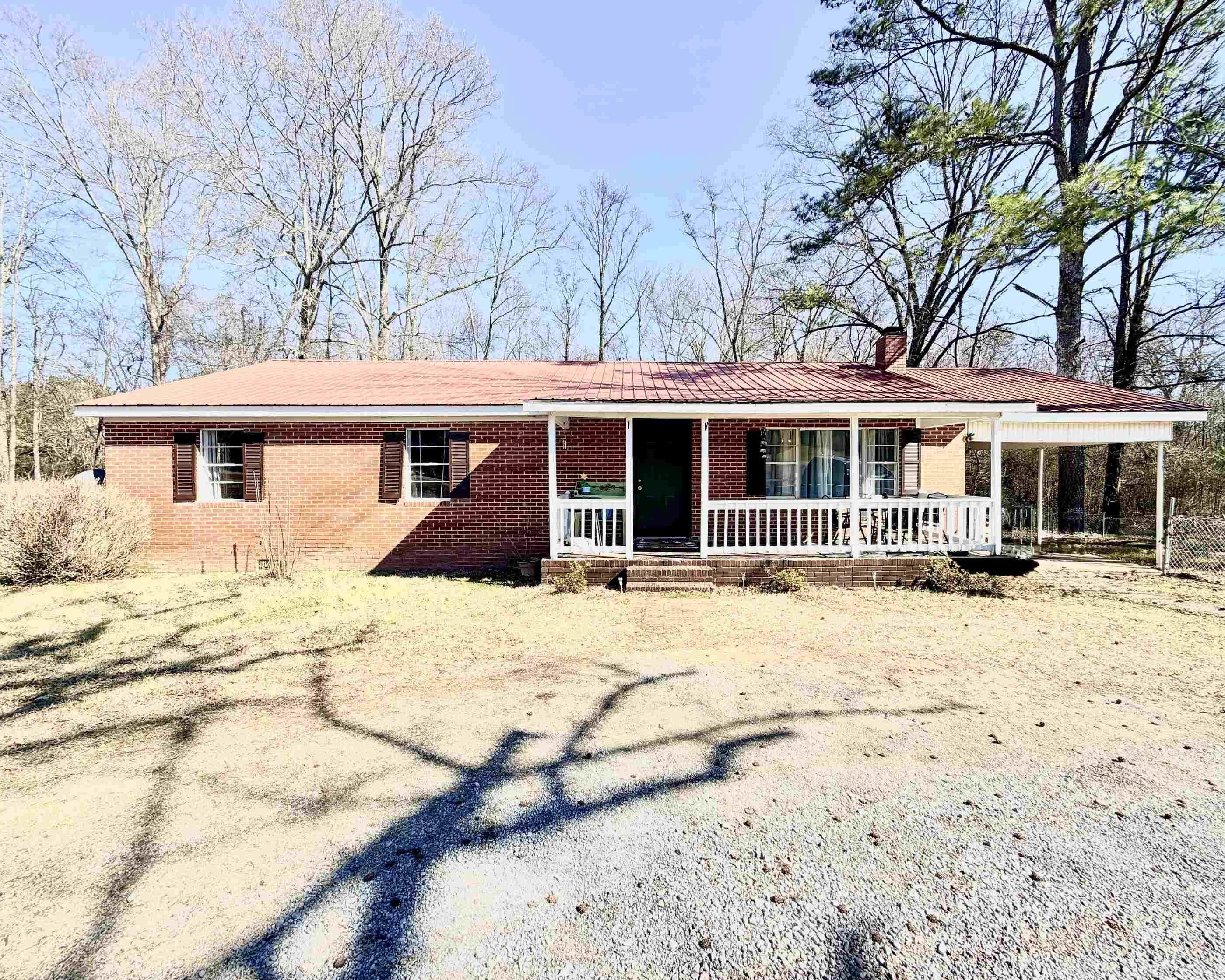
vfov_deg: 84.0
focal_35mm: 15
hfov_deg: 96.7
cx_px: 647
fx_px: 544
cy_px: 480
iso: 32
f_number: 2.2
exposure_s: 1/770
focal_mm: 2.22
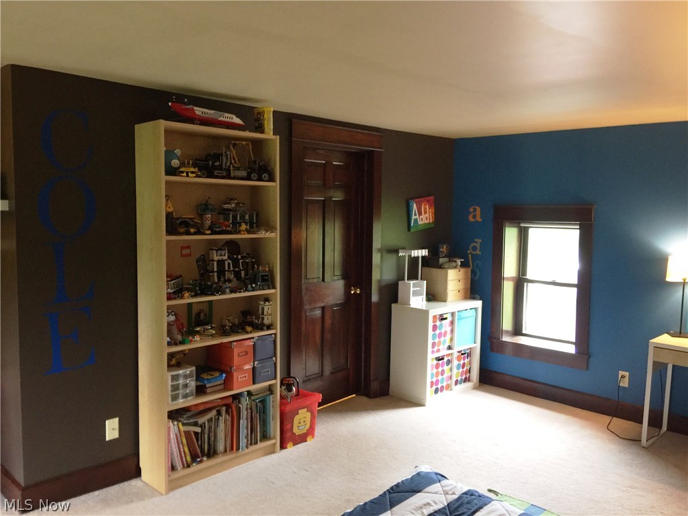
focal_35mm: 29
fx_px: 576
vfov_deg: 48.2
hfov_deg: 61.7
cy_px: 258
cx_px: 344
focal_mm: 4.15
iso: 80
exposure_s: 1/15
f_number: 2.2
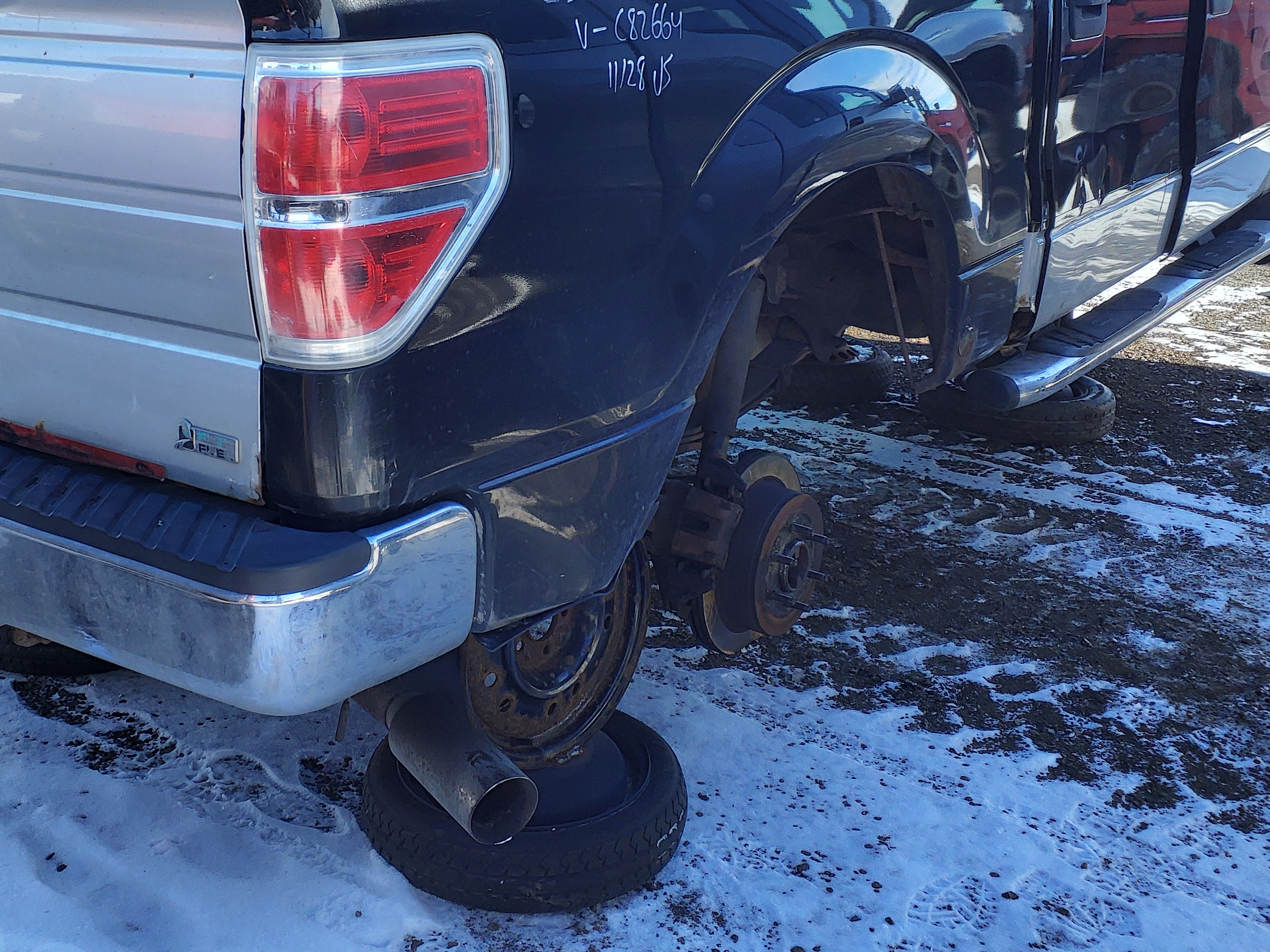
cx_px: 455
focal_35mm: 40
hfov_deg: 46.3
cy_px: 245
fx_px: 1467
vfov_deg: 35.2
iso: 40
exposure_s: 1/210
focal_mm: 3.58
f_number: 1.9
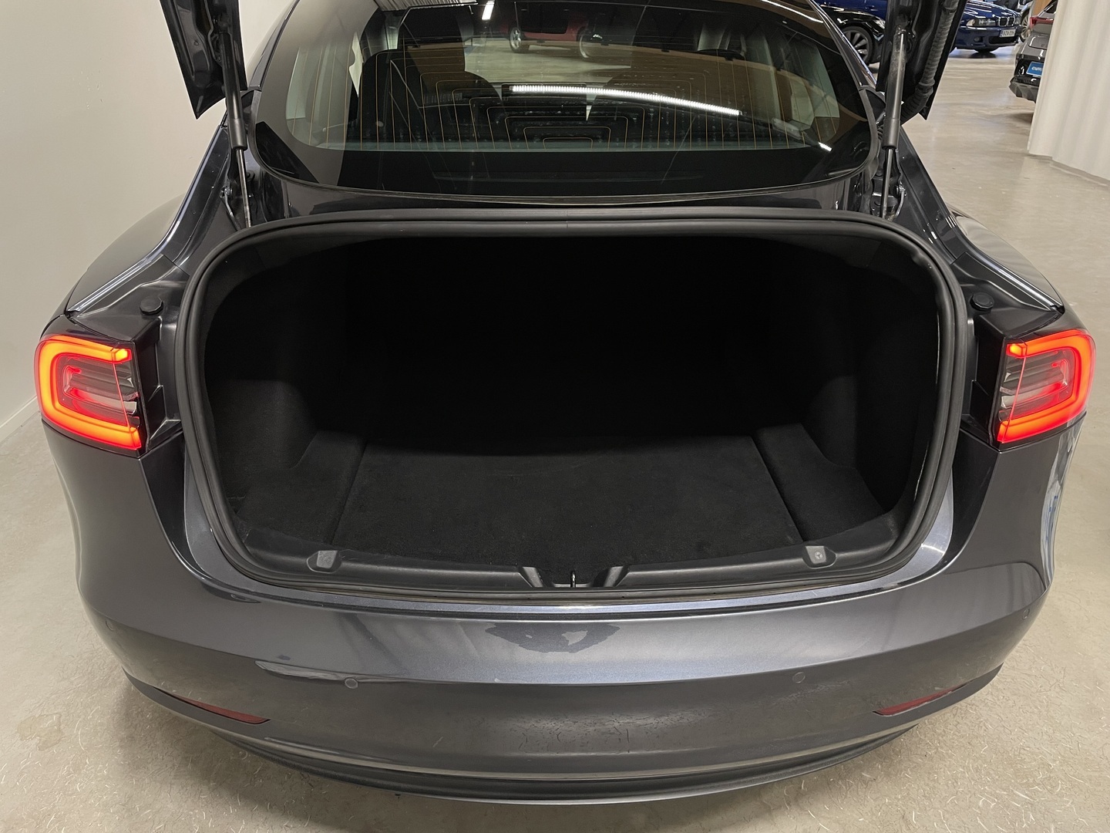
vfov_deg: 53.1
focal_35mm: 26
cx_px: 555
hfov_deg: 67.3
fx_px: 834
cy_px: 416
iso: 80
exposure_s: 1/50
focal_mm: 4.2
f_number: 1.6
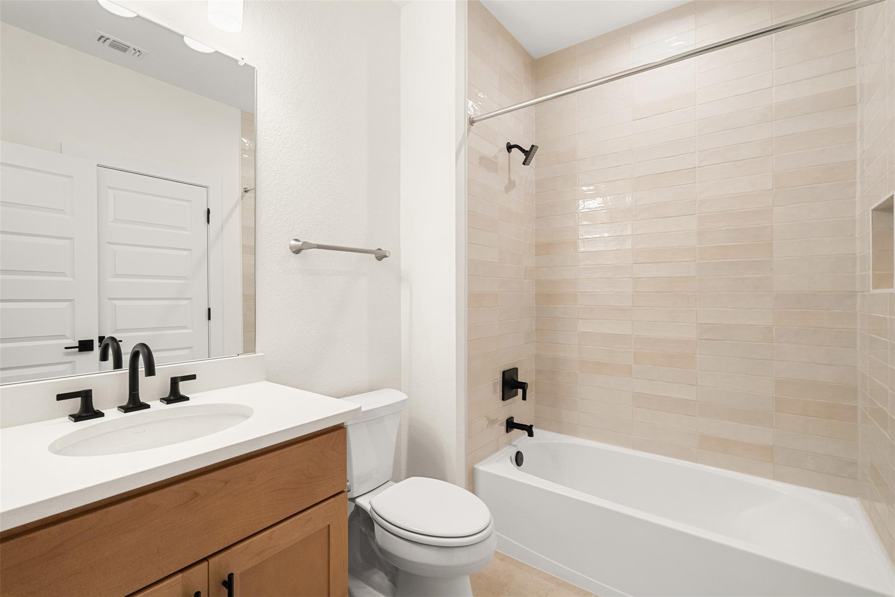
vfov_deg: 73.7
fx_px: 398
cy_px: 298
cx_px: 448
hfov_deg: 96.7
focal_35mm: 16
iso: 320
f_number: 9
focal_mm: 16
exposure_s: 1/2
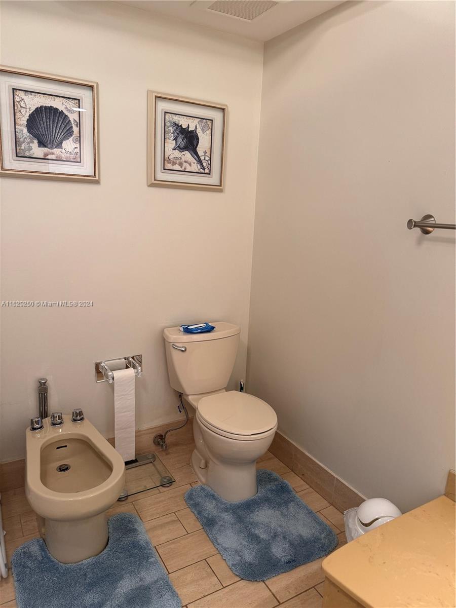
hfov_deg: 56.8
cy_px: 304
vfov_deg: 71.6
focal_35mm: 24
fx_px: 422
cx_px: 228
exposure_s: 1/60
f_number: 1.78
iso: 125
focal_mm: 6.86
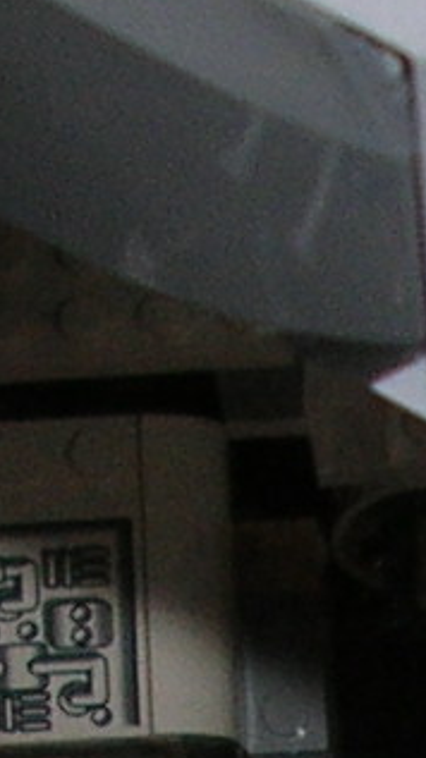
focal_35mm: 275
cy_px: 1384
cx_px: 1144
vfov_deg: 7.6
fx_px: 5530
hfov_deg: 4.3
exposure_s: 1/60.1
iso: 50
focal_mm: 5.8
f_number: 2.8
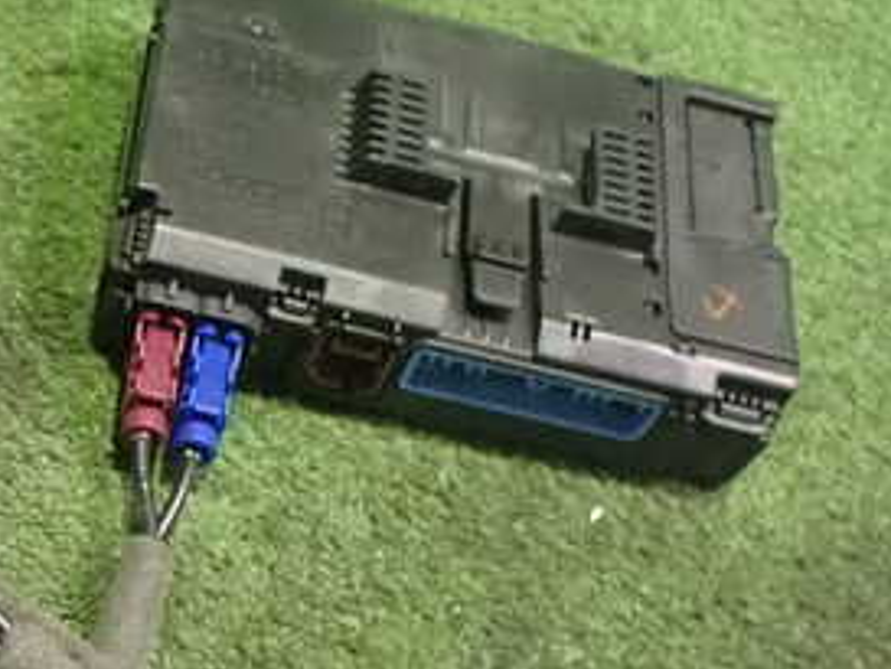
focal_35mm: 66
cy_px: 600
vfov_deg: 21.8
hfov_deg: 27.7
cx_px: 3
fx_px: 1700
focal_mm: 5.4
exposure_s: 1/30
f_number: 2.3
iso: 1600
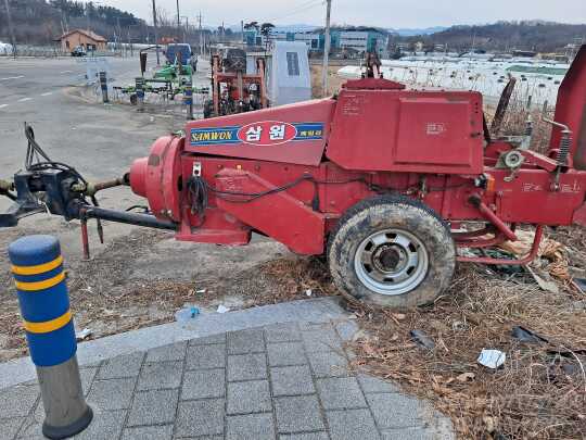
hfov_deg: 69.4
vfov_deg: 54.9
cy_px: 220
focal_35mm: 25
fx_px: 423
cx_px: 293
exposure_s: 1/60
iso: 64
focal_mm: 4.6
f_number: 2
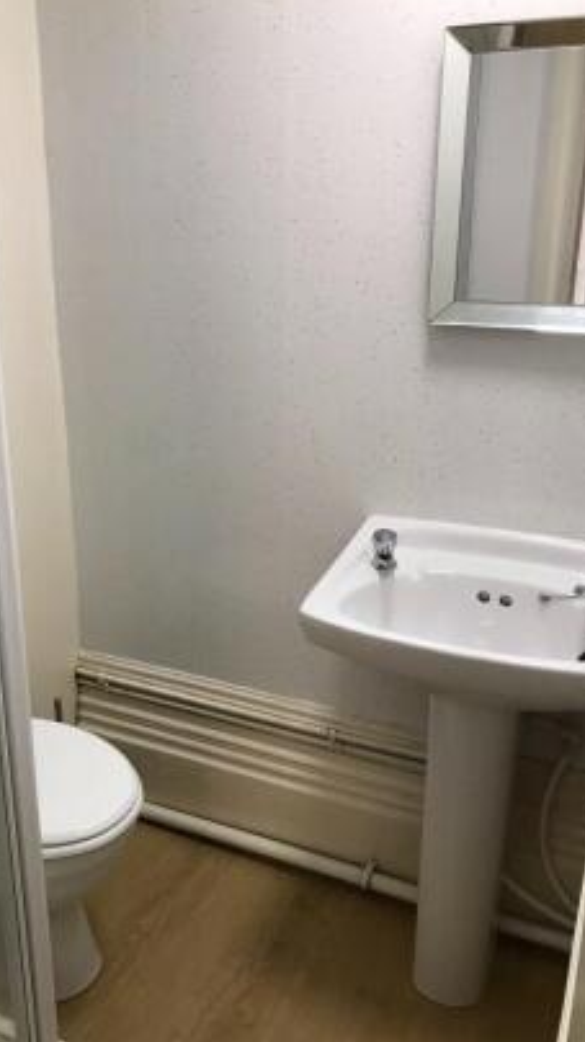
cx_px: 242
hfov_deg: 35.5
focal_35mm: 33
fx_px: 911
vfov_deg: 59.5
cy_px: 535
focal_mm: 3.99
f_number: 1.8
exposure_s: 1/33
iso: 40
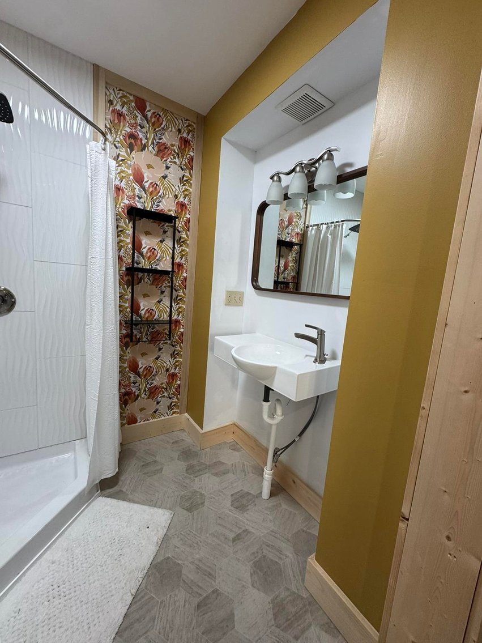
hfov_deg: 85.7
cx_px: 241
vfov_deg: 102.1
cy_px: 322
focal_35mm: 14
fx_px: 260
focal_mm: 2.22
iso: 160
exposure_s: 1/60
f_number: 2.2
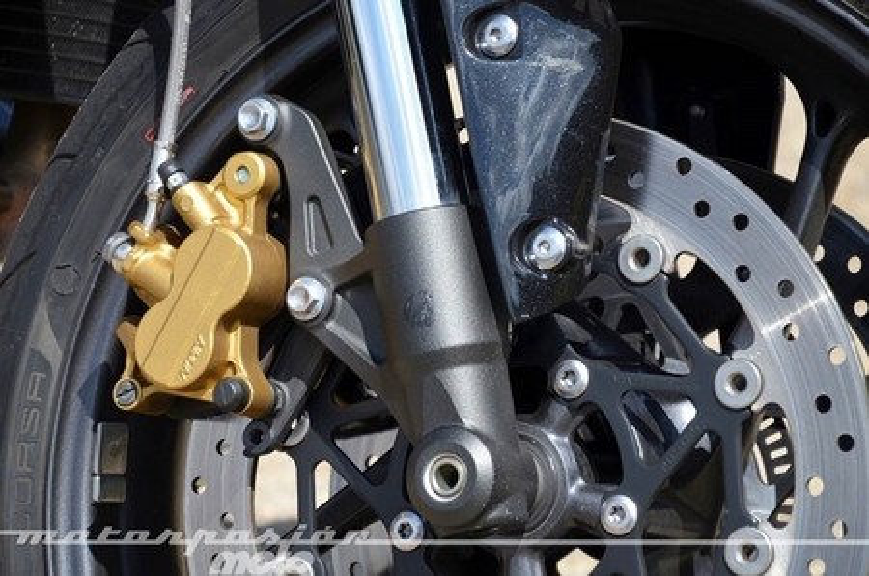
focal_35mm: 158
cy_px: 288
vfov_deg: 8.7
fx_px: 3794
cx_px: 434
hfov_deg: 13.1
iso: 100
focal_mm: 105
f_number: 7.1
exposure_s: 1/320
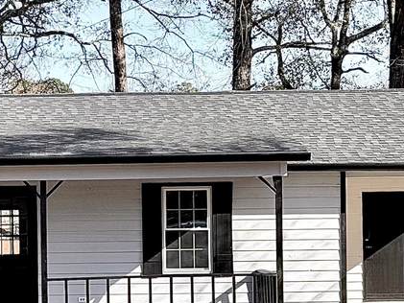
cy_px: 274
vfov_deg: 10.1
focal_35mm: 146
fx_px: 1704
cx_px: 69
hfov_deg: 13.4
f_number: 1.78
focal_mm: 6.76
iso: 80
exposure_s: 1/2762
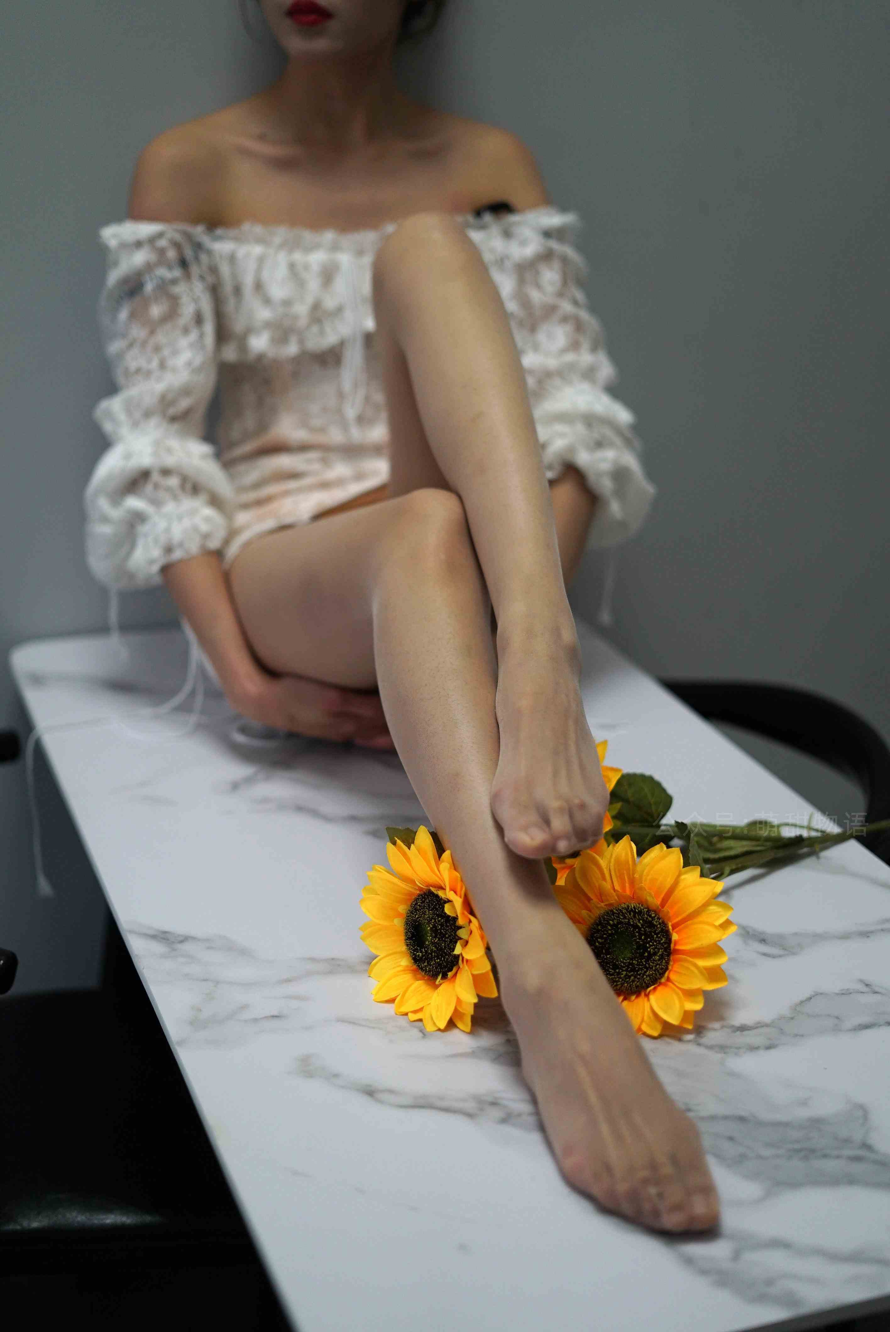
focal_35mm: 50
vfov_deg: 39.6
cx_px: 445
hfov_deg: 27.0
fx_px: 1852
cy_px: 666
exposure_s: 1/800
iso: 800
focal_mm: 50
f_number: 2
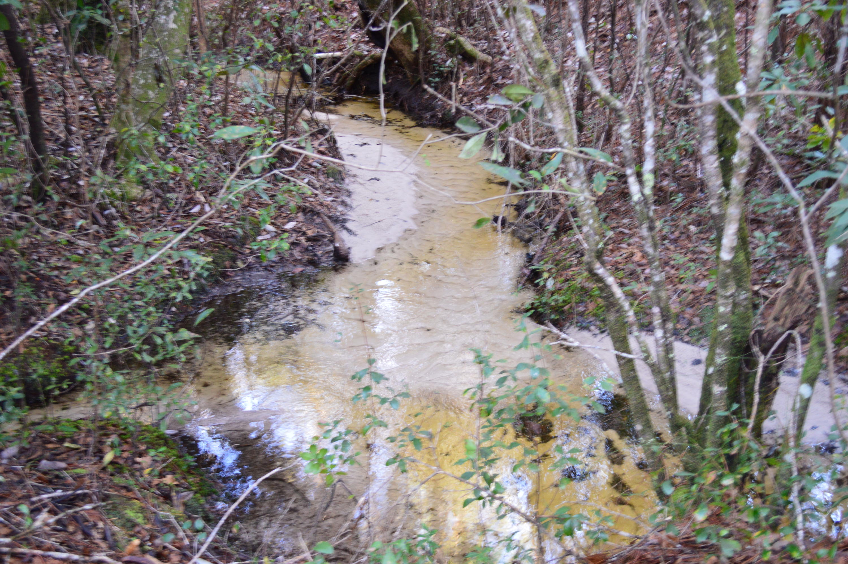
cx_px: 424
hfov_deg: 49.6
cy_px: 282
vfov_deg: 34.1
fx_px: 918
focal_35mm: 39
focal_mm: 26
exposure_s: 1/13
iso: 800
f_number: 4.2
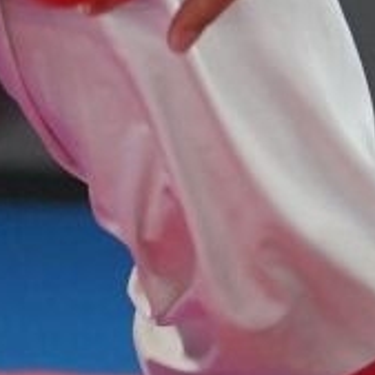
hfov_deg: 1.0
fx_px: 22196
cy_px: -768
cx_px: 726
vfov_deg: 1.0
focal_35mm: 1811
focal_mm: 200
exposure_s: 1/1000
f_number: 2.8
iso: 2000
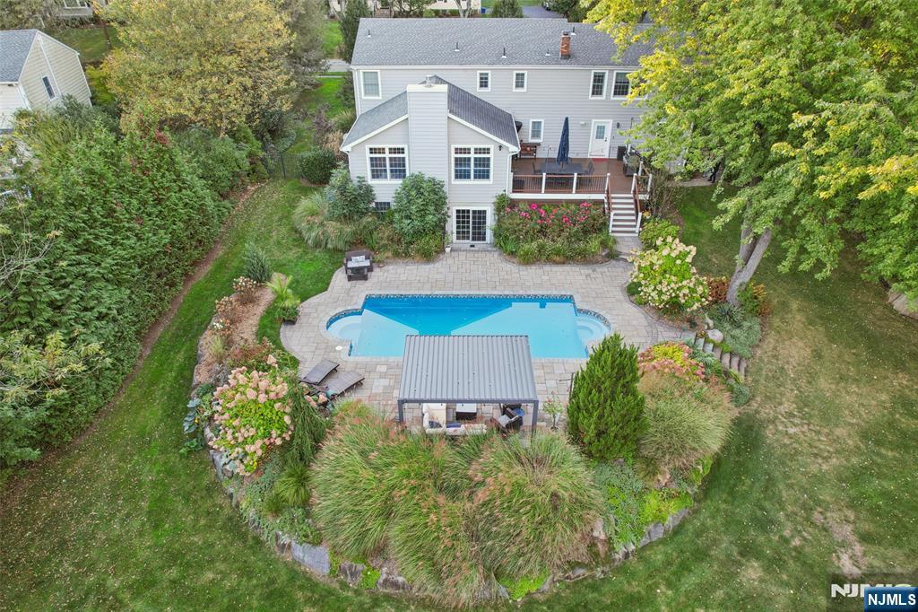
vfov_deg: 57.2
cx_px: 459
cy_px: 306
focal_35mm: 22
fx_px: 561
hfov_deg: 78.6
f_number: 2.8
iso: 110
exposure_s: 1/40
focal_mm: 8.4
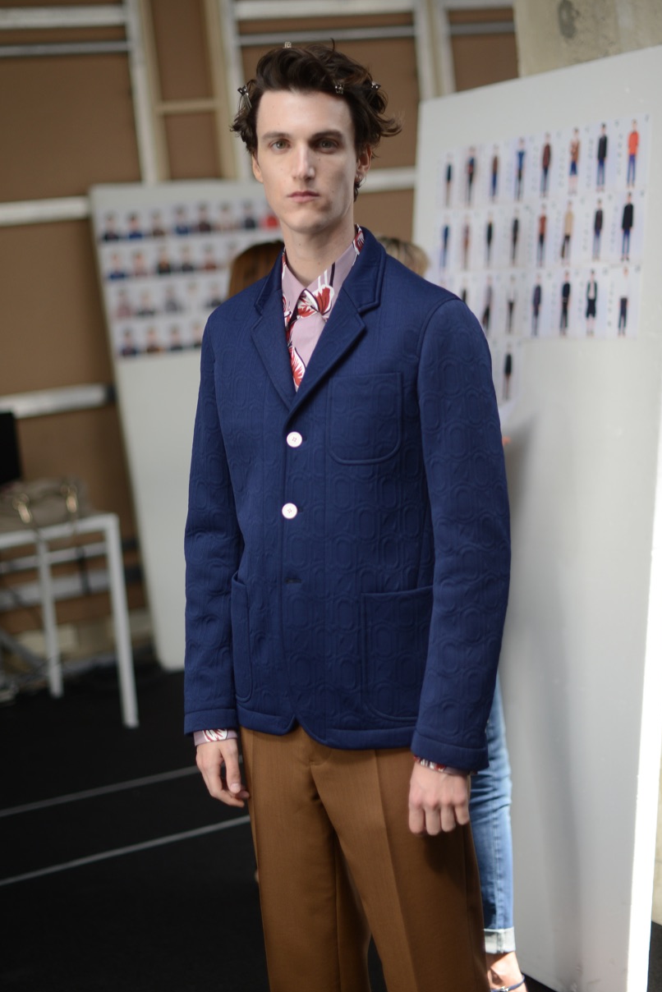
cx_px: 292
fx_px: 1709
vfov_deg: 32.3
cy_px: 430
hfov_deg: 21.9
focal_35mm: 62
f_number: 1.4
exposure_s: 1/800
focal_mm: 50
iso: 200
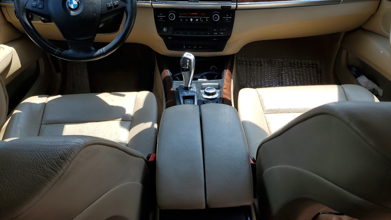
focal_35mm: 31
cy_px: 96
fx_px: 321
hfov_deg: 62.6
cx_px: 201
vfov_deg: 37.7
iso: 50
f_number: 1.5
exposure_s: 1/1000
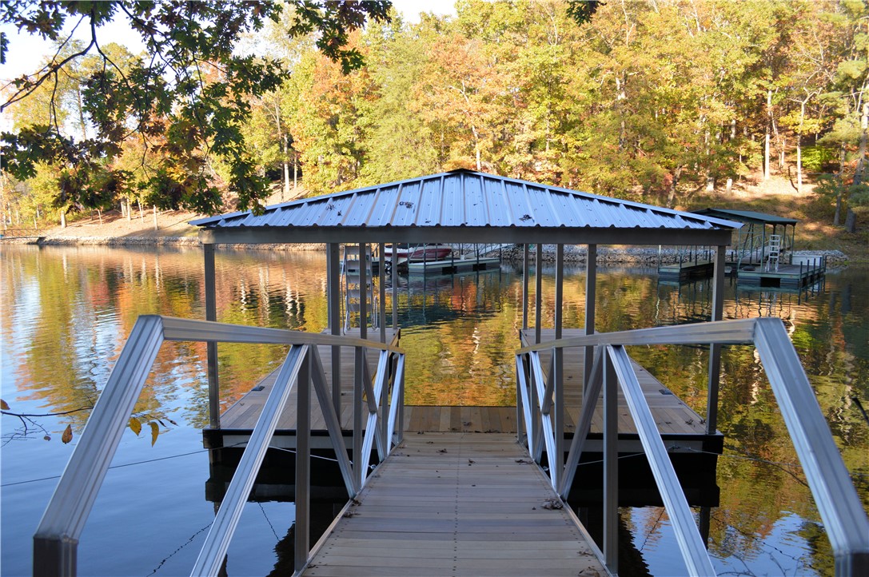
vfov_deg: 47.8
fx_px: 651
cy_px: 288
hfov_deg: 67.4
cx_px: 434
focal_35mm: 27
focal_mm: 18
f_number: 5.6
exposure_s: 1/125
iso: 250
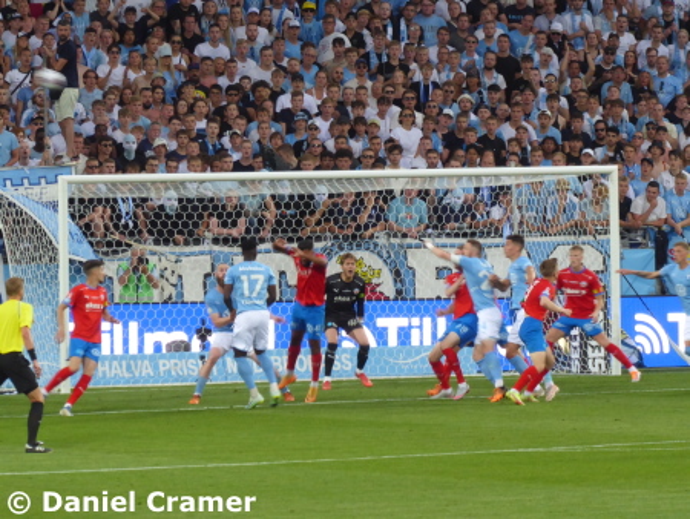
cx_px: 345
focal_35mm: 400
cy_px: 260
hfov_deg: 5.0
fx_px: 7977
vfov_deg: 3.7
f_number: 6
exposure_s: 1/80
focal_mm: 71.7
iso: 400
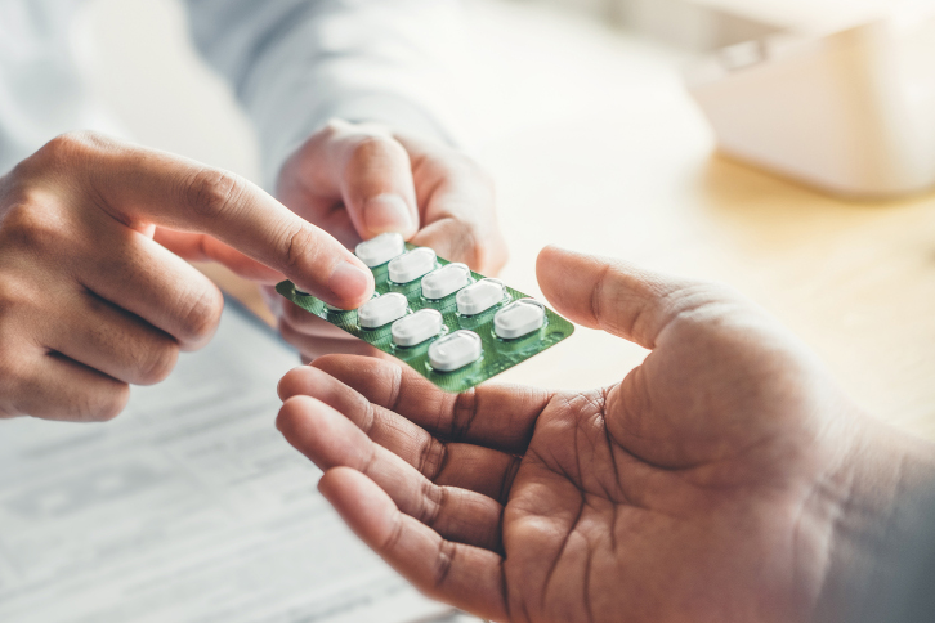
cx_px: 372
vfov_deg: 18.7
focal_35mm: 73
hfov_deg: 27.6
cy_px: 276
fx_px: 1896
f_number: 2
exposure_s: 1/320
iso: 100
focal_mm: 35
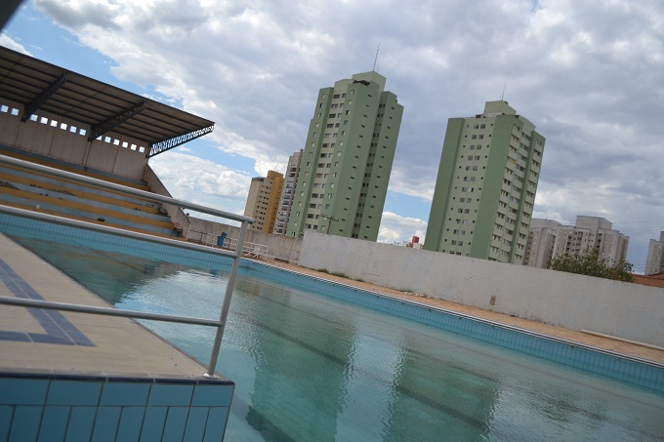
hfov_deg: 67.4
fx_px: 498
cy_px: 221
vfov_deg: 47.9
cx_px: 332
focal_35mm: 27
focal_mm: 18
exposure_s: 1/1250
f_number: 3.5
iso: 100
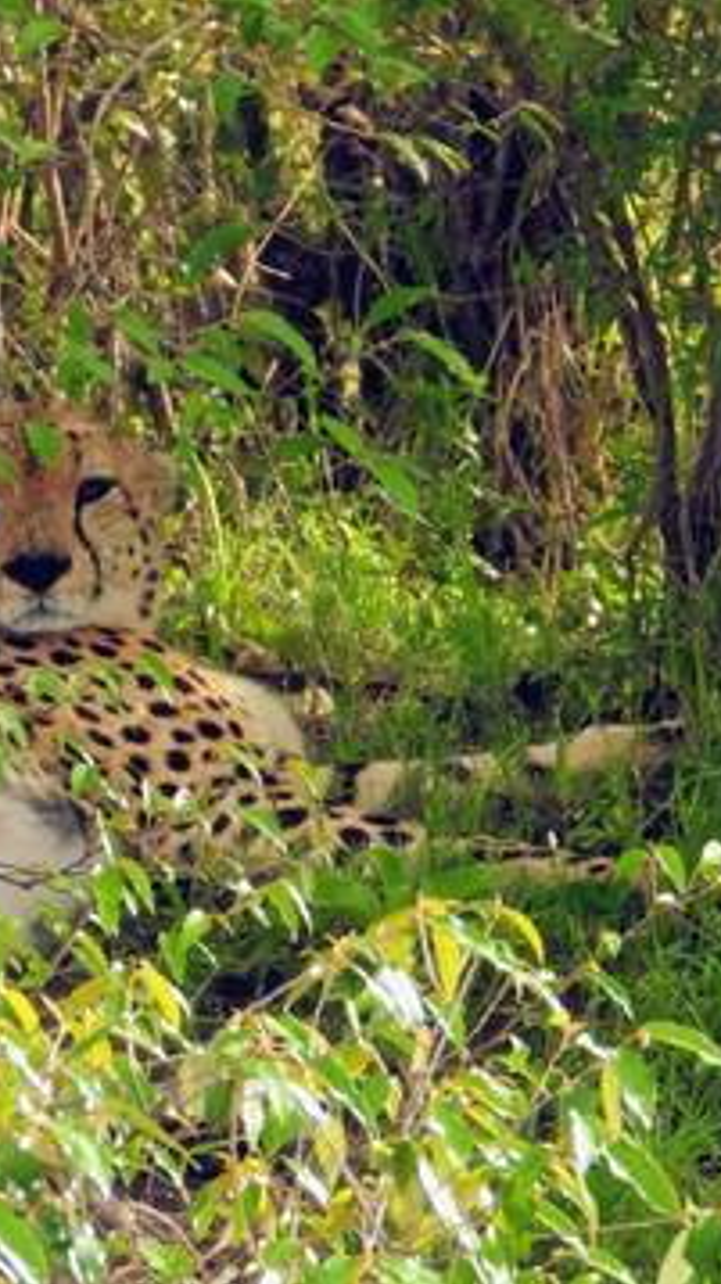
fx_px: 19911
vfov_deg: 3.7
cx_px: -43
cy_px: 642
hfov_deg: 2.1
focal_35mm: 585
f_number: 5
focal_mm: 71.9
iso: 560
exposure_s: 1/1000
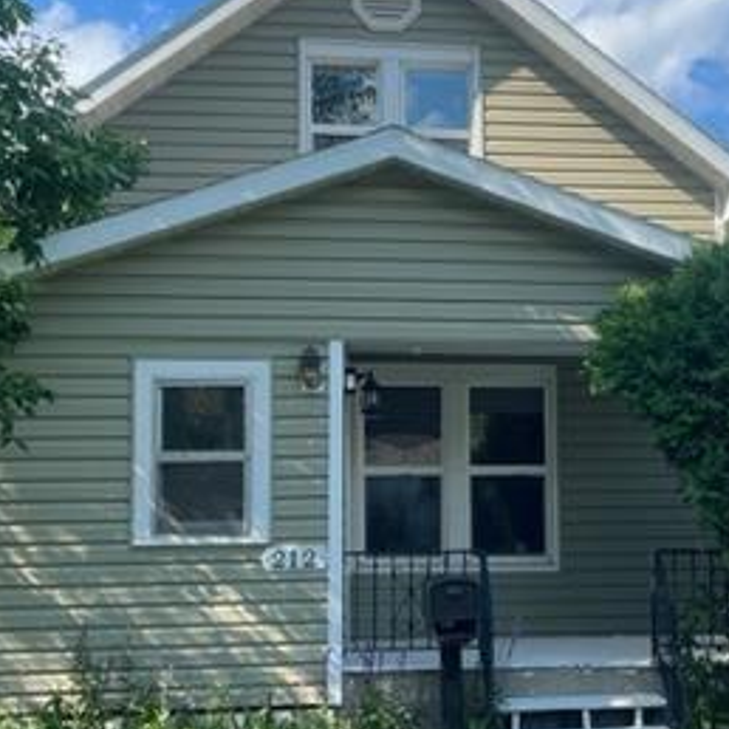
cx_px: 511
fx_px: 1358
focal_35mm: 57
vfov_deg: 30.0
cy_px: 413
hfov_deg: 29.7
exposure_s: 1/1395
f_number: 1.5
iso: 50
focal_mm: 5.7
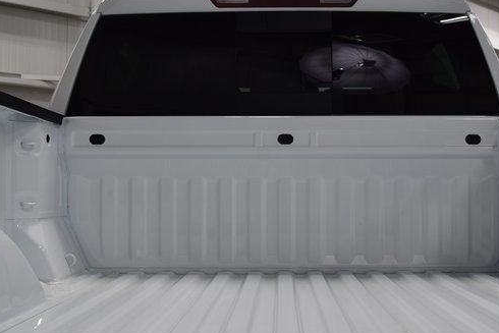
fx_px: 652
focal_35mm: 47
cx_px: 284
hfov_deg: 41.8
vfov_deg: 28.7
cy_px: 182
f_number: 7.1
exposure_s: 1/30
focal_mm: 24
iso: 400
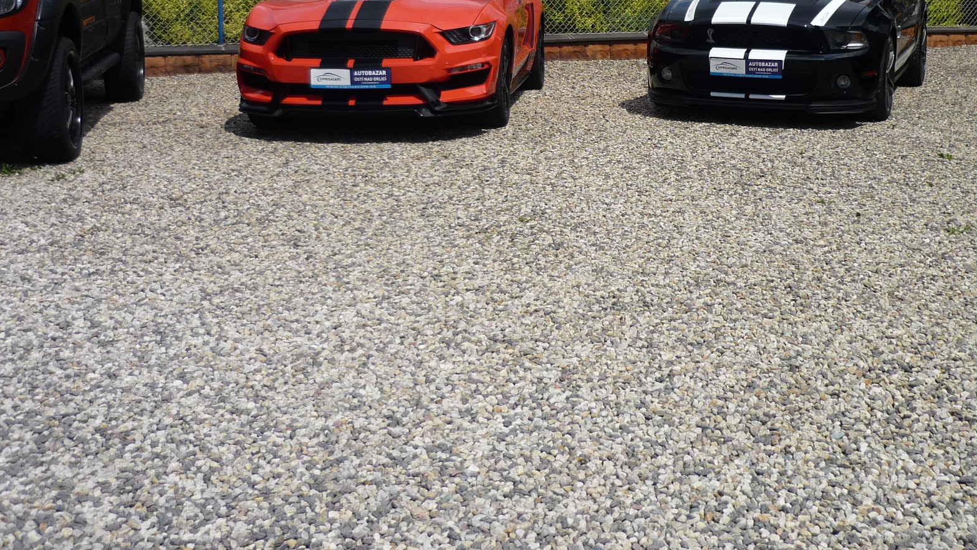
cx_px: 593
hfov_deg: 43.5
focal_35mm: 47
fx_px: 1217
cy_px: 133
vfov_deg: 25.1
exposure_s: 1/500
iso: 100
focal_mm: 5.5
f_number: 8
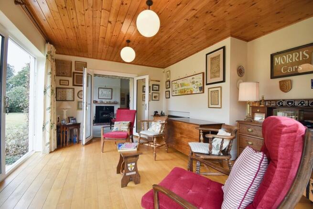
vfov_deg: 77.4
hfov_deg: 100.4
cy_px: 104
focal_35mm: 15
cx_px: 156
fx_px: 130
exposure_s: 1/50
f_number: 4.5
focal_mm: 10
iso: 100
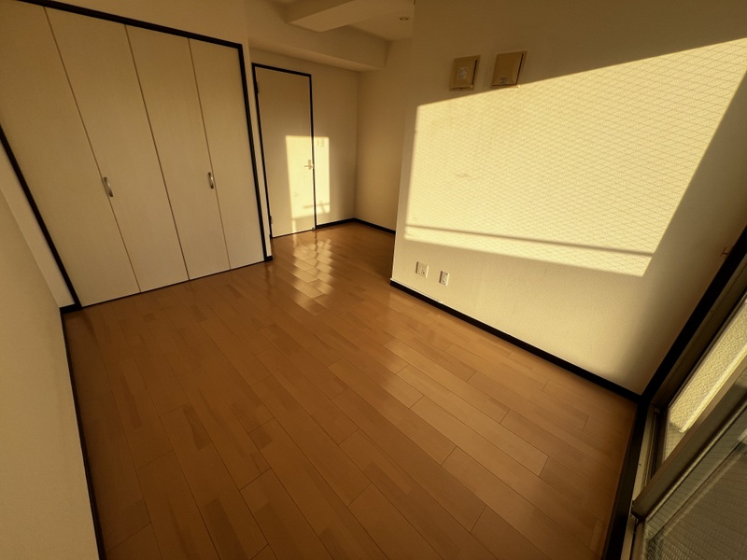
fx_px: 281
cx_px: 374
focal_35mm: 13
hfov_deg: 106.2
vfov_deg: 89.9
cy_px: 280
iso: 32
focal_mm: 1.57
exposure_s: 1/531
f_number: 1.8
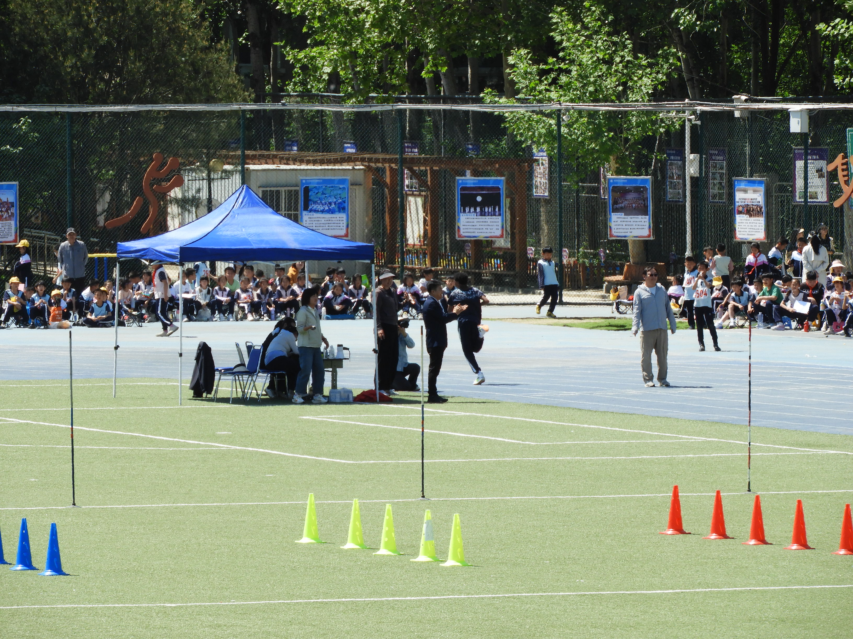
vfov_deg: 4.1
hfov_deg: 5.5
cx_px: 426
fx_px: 8871
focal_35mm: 360
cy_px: 320
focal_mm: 64.5
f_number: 5.6
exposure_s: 1/400
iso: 100
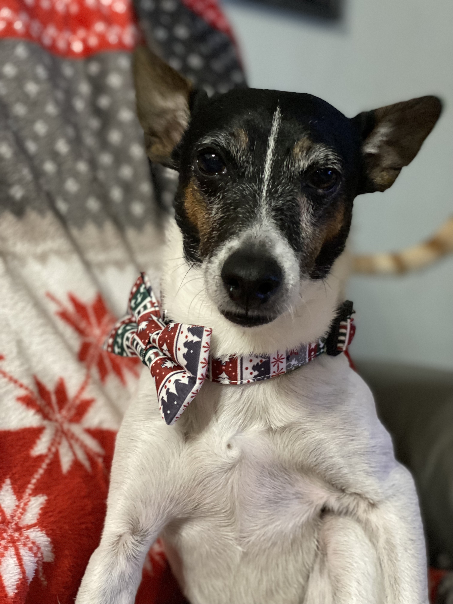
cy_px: 302
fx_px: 907
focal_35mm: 52
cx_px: 226
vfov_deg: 36.8
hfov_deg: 28.0
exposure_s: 1/20
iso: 400
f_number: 2
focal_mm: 6
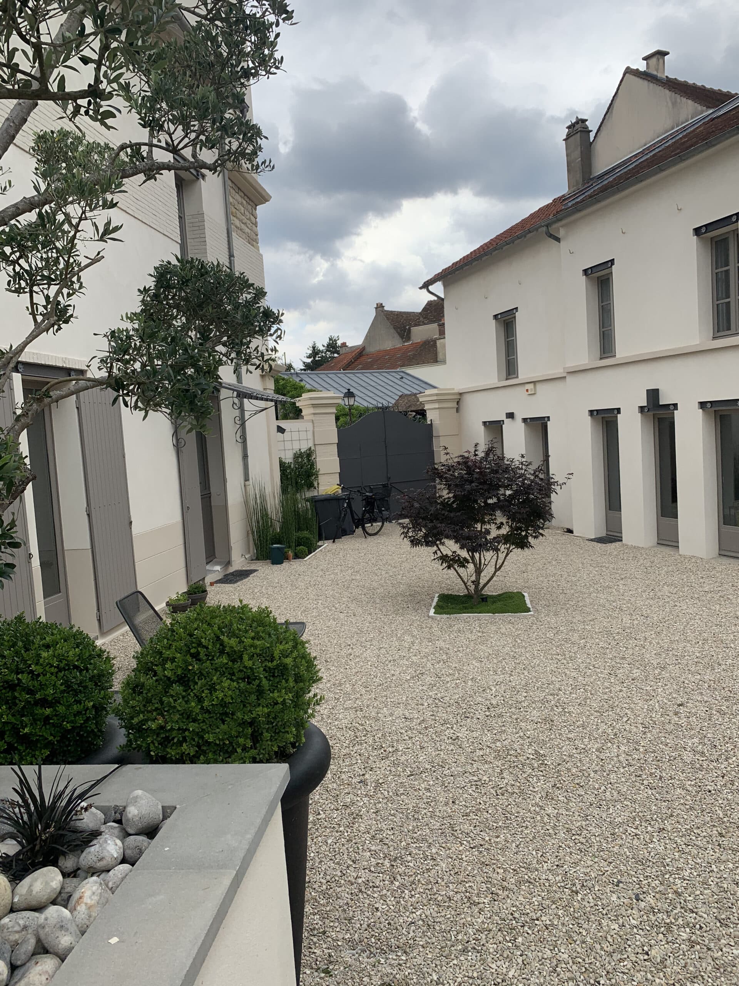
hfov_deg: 53.1
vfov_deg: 67.3
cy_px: 493
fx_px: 740
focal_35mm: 26
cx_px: 370
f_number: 1.8
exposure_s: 1/620
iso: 25
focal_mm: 4.25
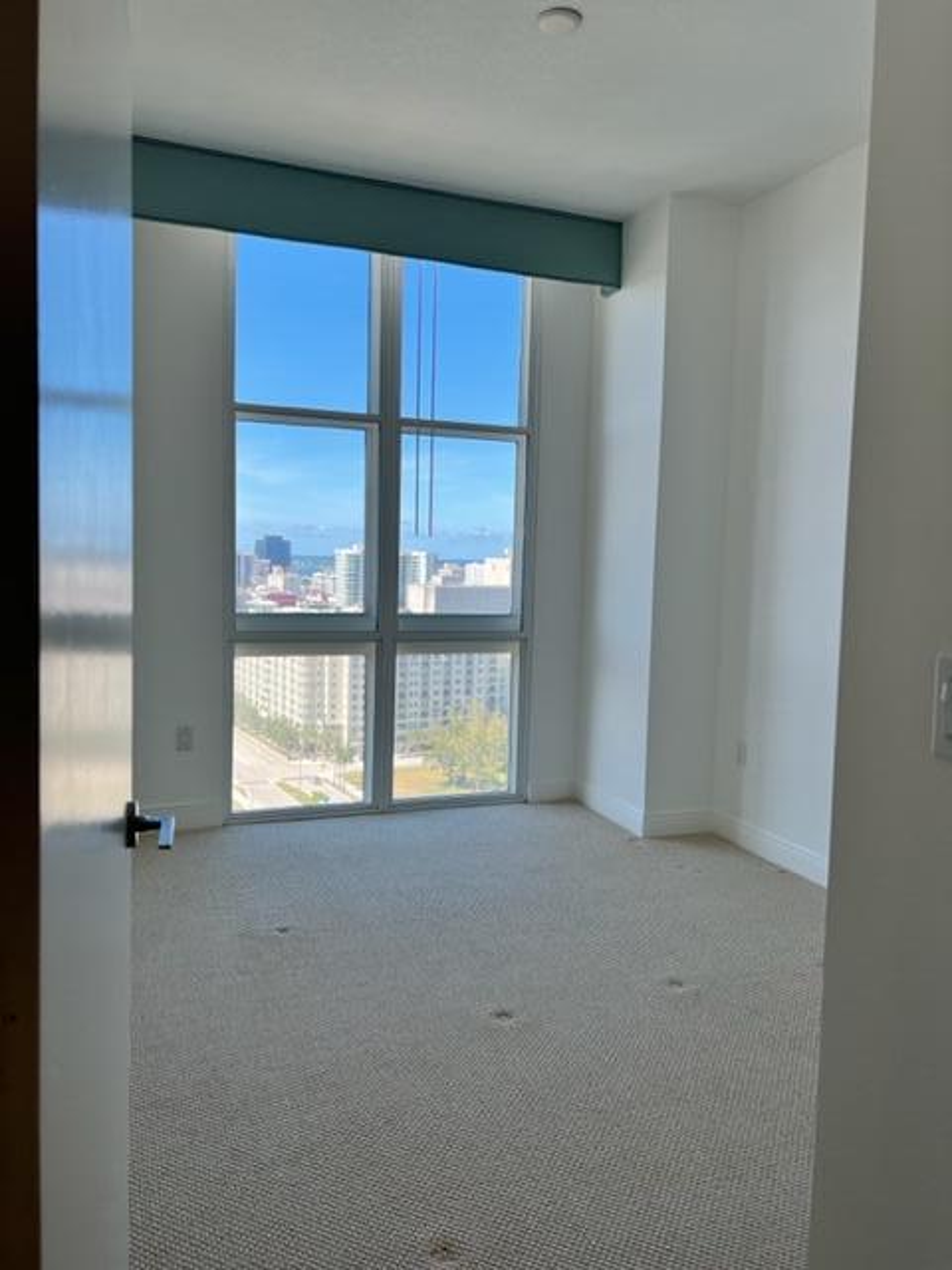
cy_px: 635
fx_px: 953
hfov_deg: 53.1
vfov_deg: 67.3
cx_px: 476
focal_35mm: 26
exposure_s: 1/1009
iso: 50
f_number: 1.5
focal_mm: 5.7
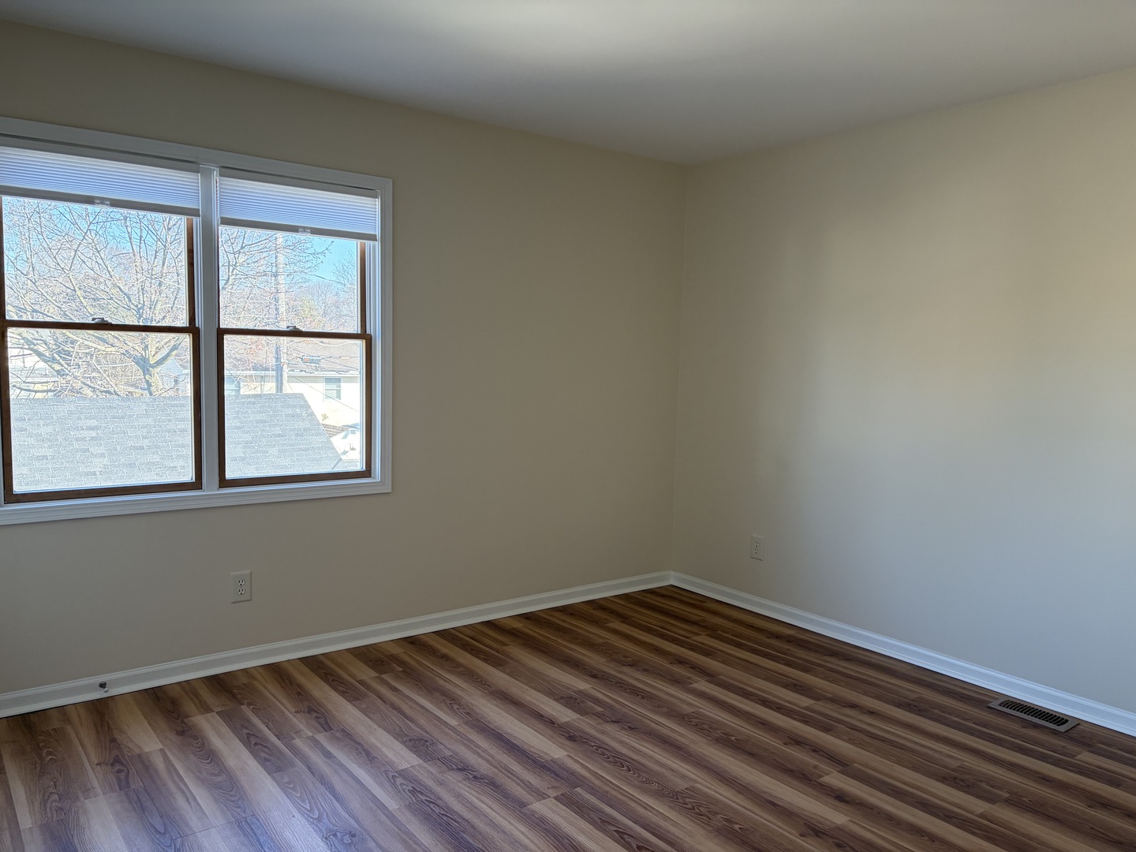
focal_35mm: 26
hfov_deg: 67.3
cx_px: 568
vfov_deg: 53.1
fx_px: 853
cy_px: 426
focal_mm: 5.96
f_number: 1.6
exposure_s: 1/104
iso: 125
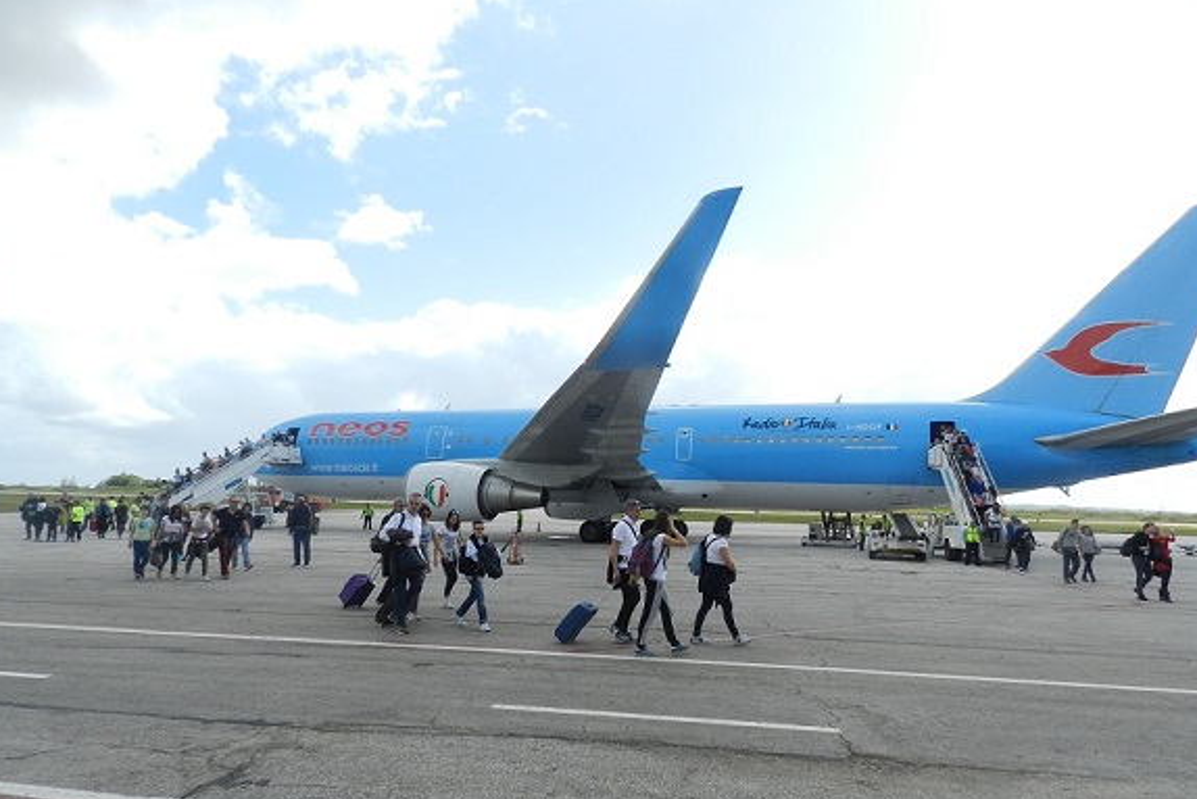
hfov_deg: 71.5
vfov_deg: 51.2
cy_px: 444
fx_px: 831
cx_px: 609
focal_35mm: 25
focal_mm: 4
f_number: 4
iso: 160
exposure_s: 1/800
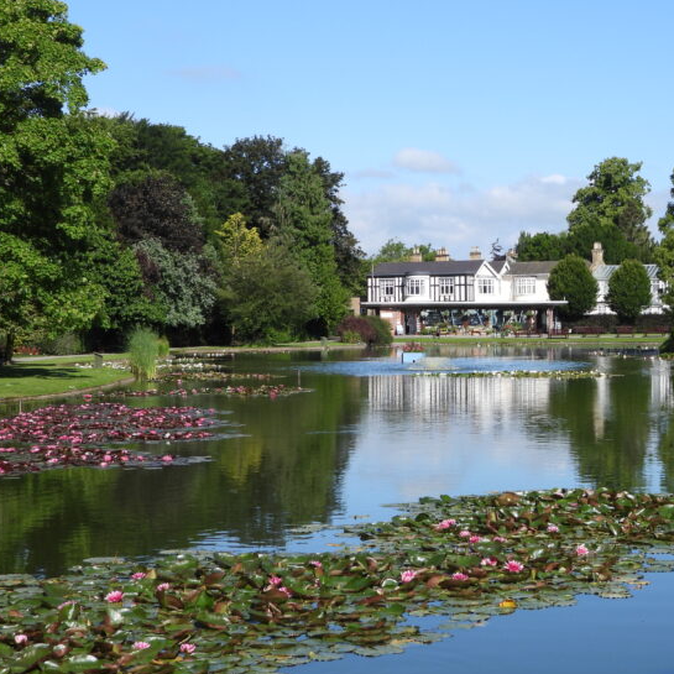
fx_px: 1630
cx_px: 497
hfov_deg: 23.2
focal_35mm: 74
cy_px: 334
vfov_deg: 23.4
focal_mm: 9.8
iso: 100
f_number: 3.5
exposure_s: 1/1250
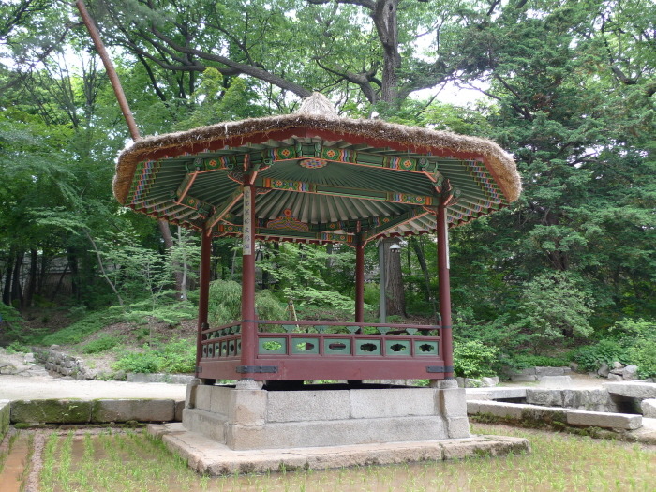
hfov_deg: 56.8
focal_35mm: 32
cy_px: 246
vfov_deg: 44.2
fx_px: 606
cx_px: 328
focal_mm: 6.8
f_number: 2.2
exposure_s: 1/60
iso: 100
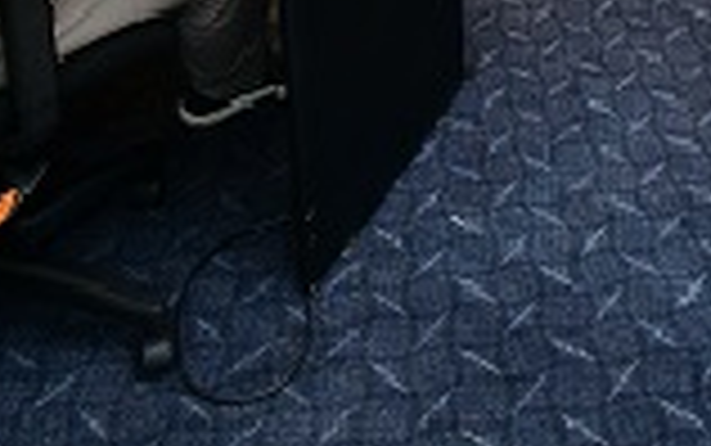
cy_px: -349
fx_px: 1047
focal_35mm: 54
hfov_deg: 34.6
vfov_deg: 18.8
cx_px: 684
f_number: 4.5
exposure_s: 1/125
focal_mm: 10
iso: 1000
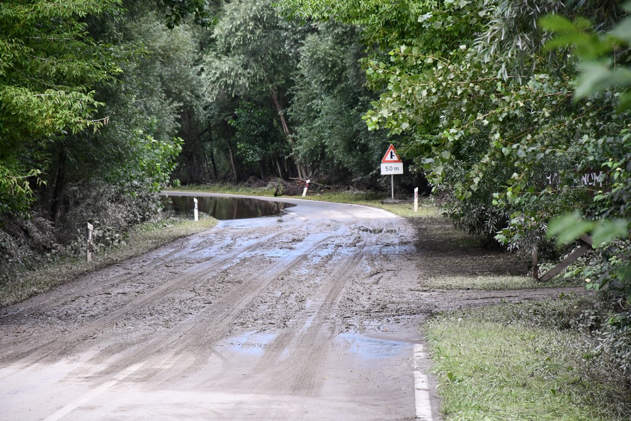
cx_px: 316
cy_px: 210
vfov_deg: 6.5
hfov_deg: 9.8
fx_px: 3681
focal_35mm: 210
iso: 800
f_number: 5.6
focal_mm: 140
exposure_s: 1/640
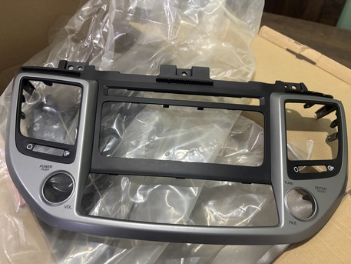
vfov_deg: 53.1
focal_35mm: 26
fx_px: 264
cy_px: 132
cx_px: 176
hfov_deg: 67.3
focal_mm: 5.96
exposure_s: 1/60
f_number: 1.6
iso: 500
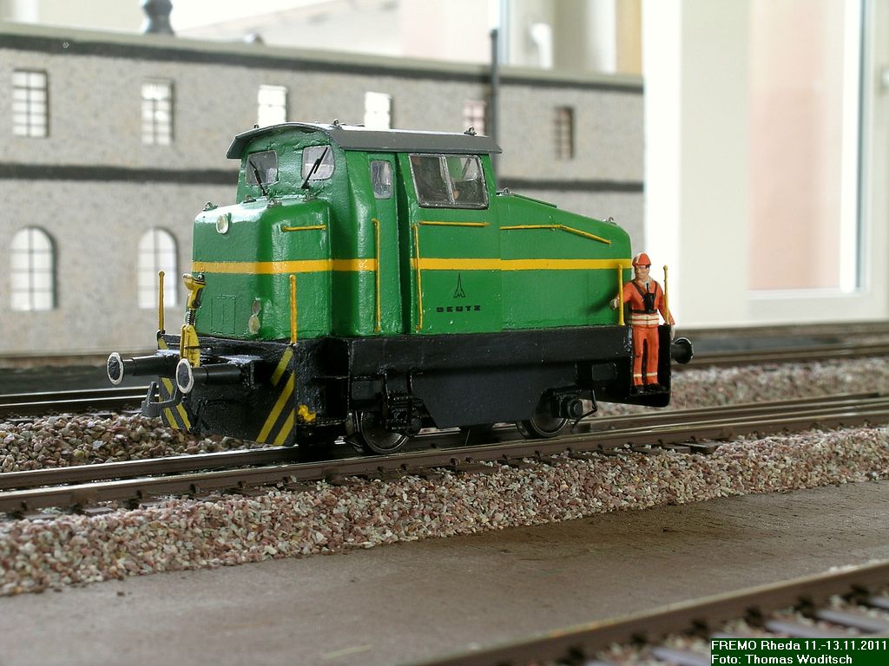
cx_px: 444
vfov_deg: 11.8
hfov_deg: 15.6
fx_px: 3236
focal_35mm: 126
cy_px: 333
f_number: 7.4
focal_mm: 12.6
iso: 50
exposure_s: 1/3
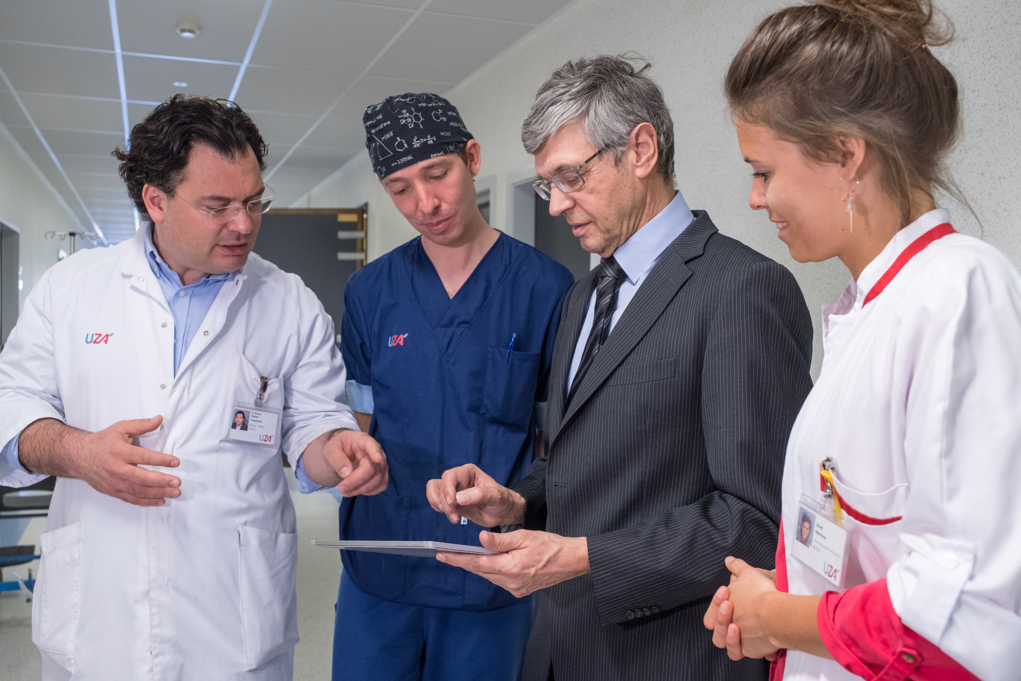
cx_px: 510
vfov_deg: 37.9
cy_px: 340
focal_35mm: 35
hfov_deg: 54.4
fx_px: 993
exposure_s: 1/125
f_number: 4.5
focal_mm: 23.4
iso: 1250
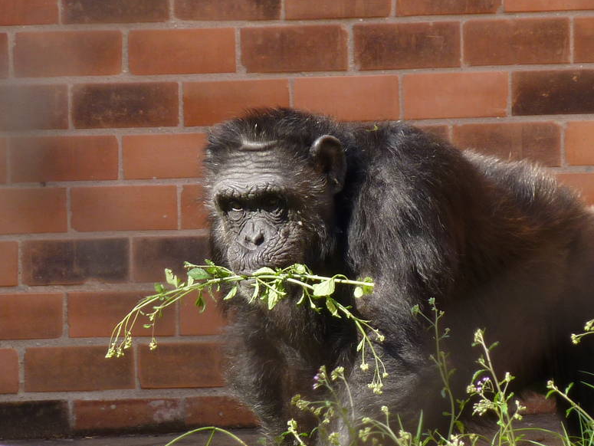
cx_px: 386
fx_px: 10627
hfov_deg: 3.2
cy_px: 267
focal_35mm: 619
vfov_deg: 2.4
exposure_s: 1/125
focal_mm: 49.2
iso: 100
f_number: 4.9
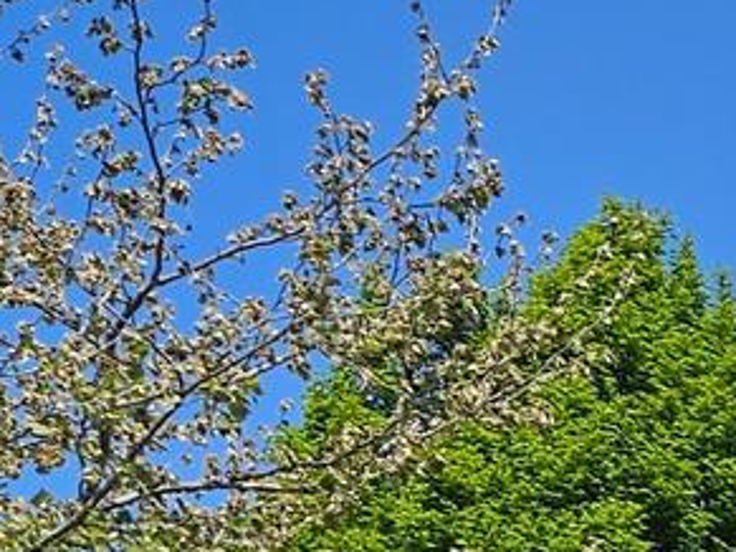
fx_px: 3443
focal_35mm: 162
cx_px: 2039
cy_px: 1532
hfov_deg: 9.9
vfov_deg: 8.1
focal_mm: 5.4
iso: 25
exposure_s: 1/2384
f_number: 1.8
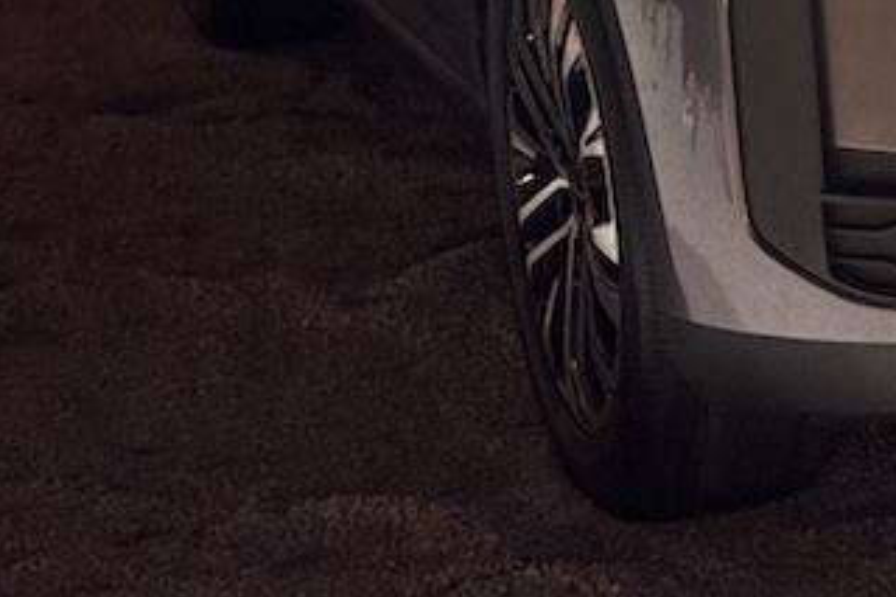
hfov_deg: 12.8
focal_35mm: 156
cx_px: 1145
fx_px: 3880
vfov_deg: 8.6
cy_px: -255
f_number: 1.78
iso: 200
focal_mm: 6.76
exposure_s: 1/33
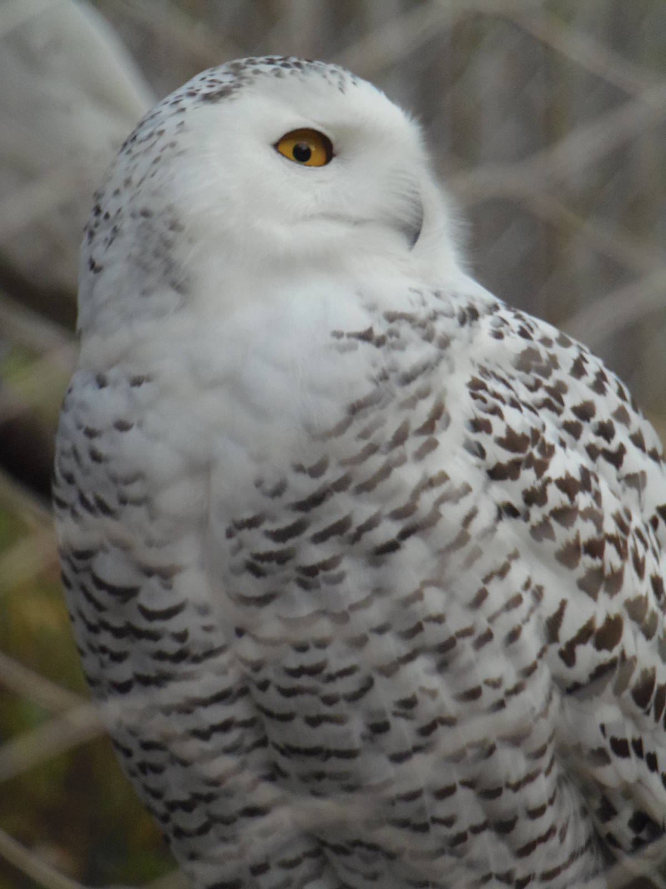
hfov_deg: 2.5
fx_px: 15084
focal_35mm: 588
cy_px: 444
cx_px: 333
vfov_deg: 3.4
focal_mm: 109
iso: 400
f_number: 5
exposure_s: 1/200
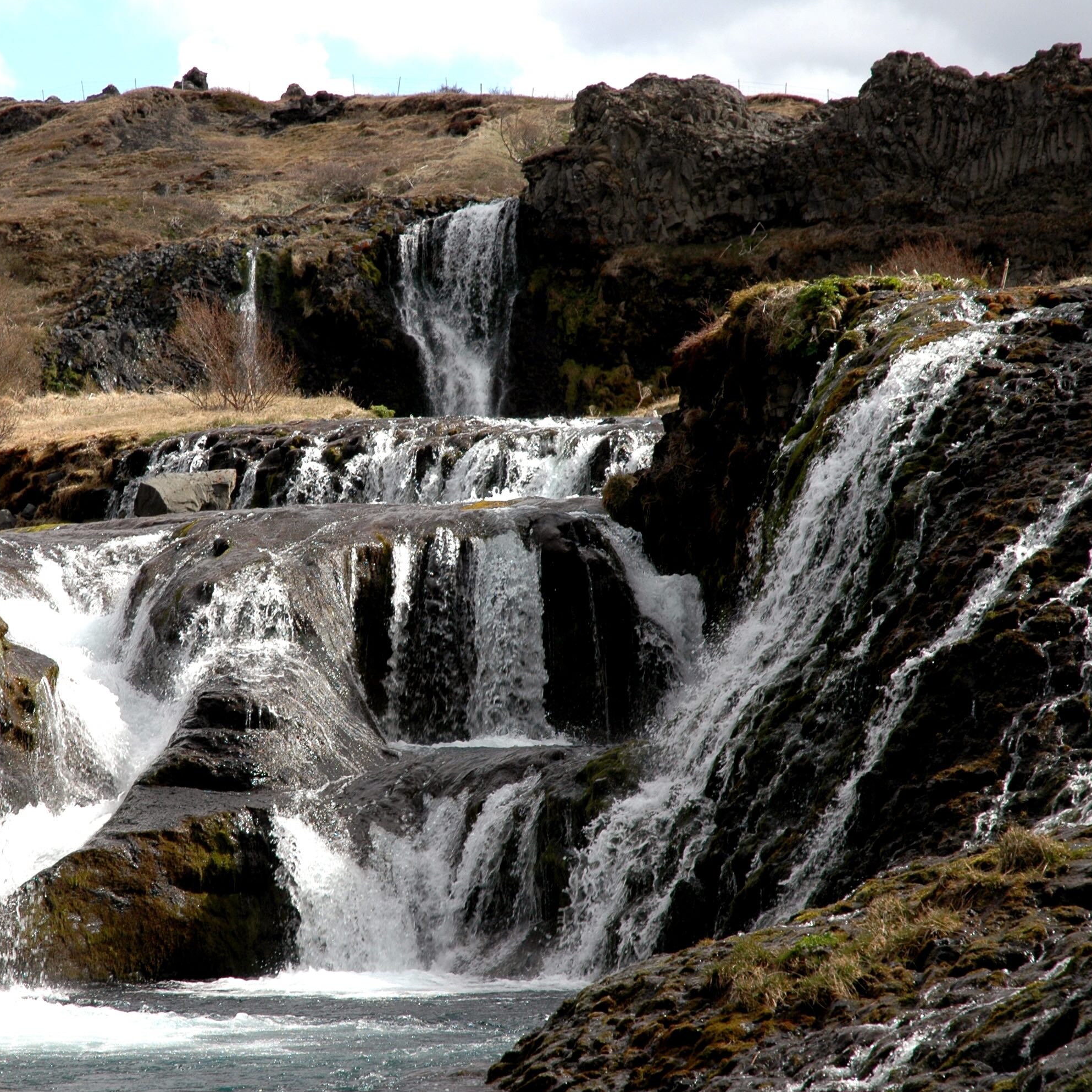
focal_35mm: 135
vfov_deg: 12.9
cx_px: 370
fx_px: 4818
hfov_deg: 12.9
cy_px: 548
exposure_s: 1/250
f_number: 8
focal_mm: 70
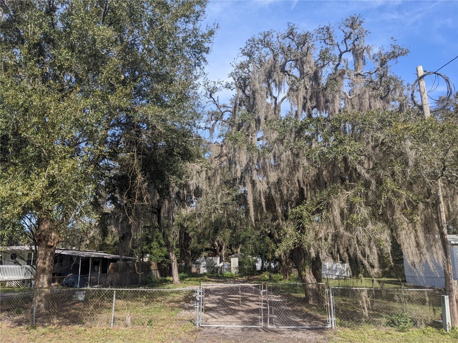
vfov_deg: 51.4
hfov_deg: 65.3
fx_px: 357
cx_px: 229
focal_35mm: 27
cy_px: 172
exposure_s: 1/2128
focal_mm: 4.38
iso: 60
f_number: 1.73
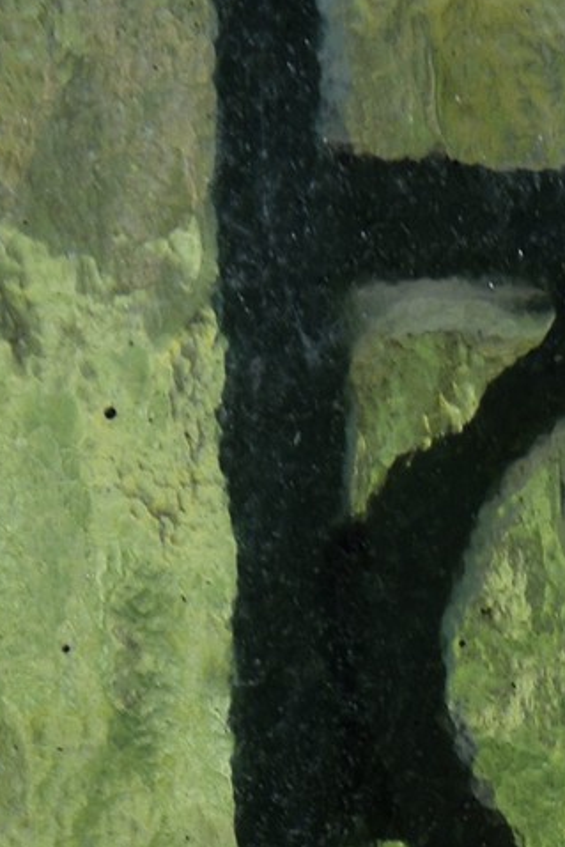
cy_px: 2020
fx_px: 5669
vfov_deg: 7.9
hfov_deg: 5.6
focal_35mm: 241
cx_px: 1137
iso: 800
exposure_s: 1/125
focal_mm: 48
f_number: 5
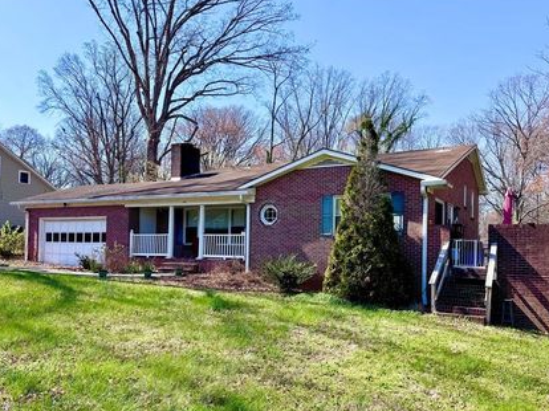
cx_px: 280
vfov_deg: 48.0
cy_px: 239
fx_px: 460
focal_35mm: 29
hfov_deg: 61.7
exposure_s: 1/2710
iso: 80
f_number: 1.78
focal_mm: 6.76
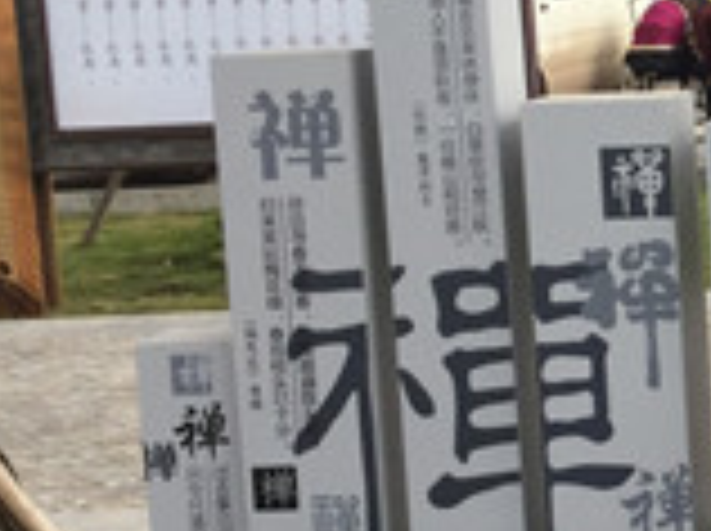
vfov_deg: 12.5
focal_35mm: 118
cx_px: 1184
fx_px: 2420
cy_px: 270
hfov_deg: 15.0
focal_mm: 3.3
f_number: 2.4
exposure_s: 1/473
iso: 25
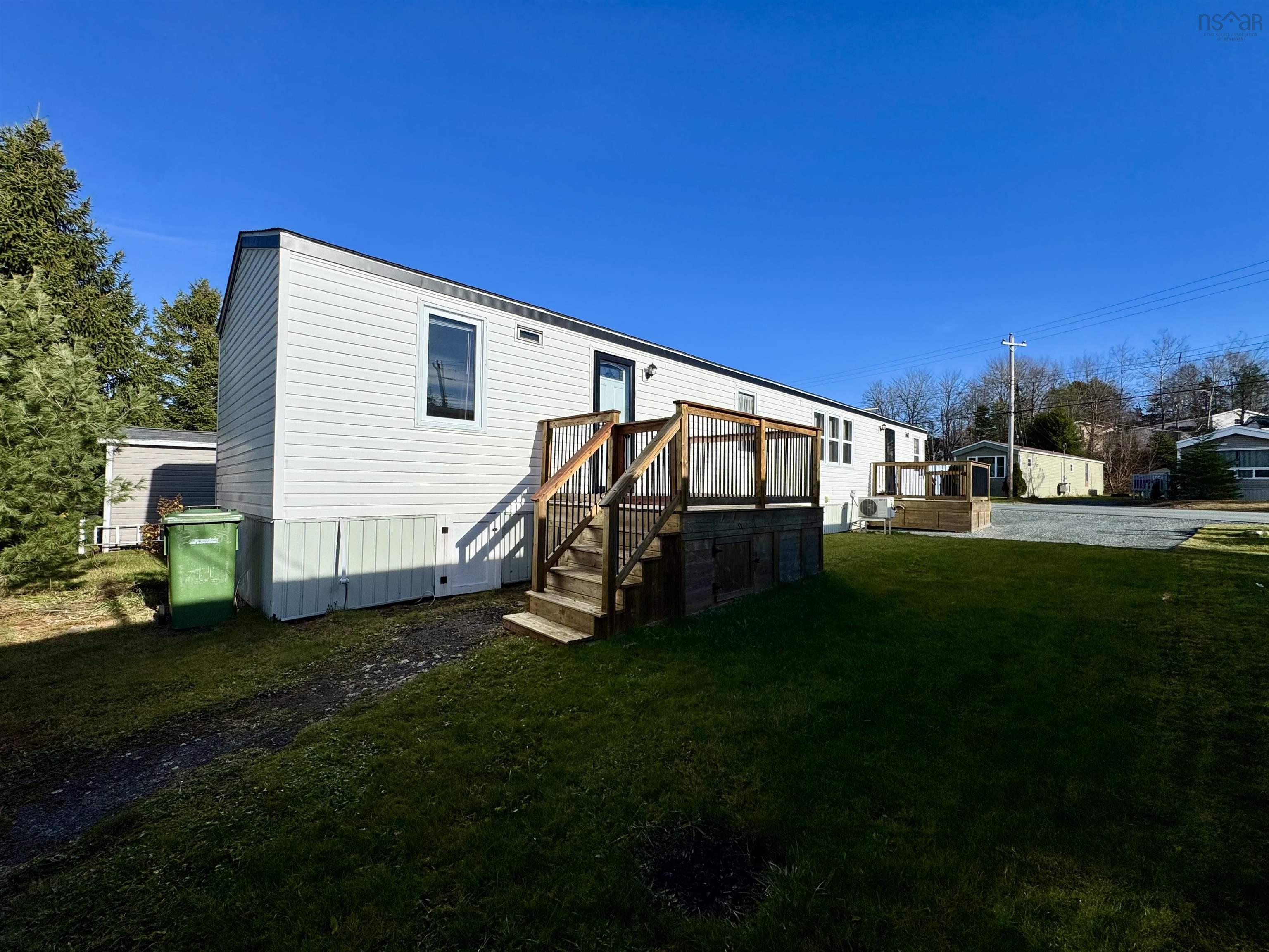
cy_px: 476
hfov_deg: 102.1
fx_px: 513
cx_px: 634
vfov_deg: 85.7
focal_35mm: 14
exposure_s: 1/3906
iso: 40
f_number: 2.2
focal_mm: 2.22
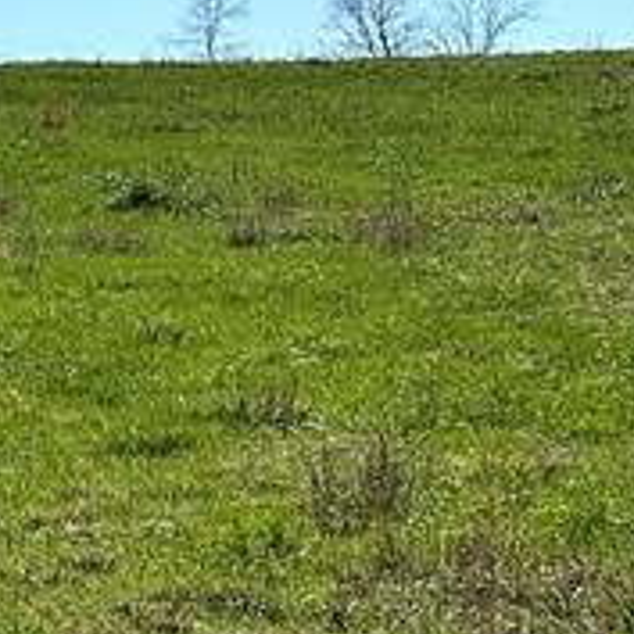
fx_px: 2549
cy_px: 430
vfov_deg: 14.2
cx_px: -1121
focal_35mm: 123
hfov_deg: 10.8
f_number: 1.78
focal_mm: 6.86
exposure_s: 1/7042
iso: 80
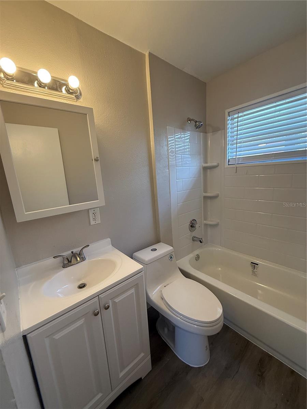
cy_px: 204
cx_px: 154
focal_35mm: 14
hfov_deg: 85.7
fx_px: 166
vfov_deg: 102.1
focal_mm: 2.22
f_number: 2.2
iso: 160
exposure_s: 1/120
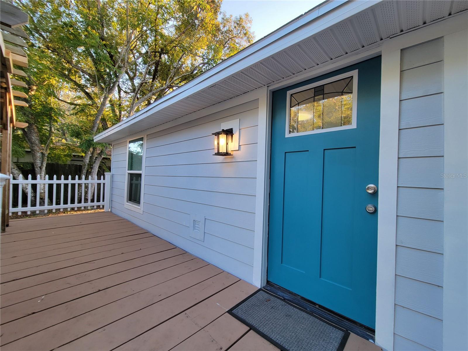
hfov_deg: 106.2
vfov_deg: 89.9
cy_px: 176
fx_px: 176
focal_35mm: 13
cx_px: 234
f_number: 2.2
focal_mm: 2.2
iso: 50
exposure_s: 1/60
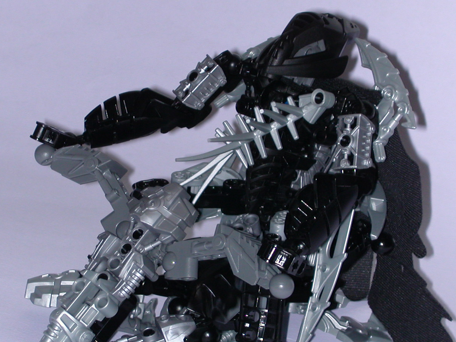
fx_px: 1686
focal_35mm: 128
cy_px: 215
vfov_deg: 11.6
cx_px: 217
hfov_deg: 15.4
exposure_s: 1/59.9
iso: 100
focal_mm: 14.9
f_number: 4.6
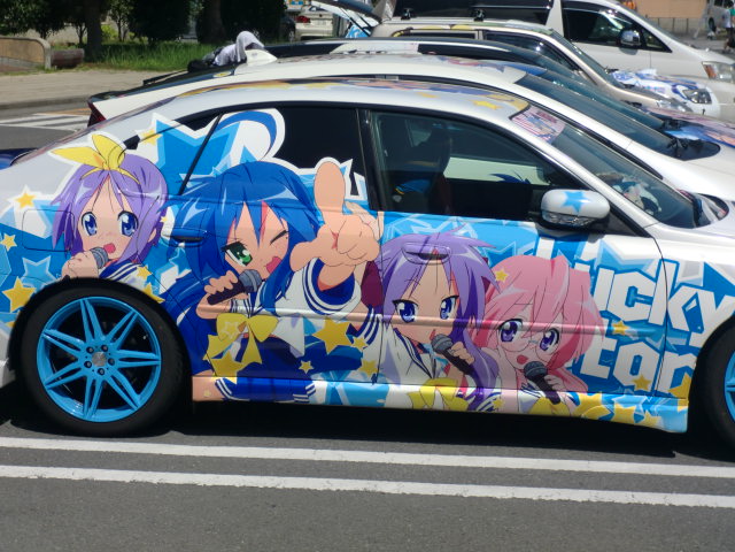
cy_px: 276
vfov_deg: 16.8
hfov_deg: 22.3
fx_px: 1869
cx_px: 368
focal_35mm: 88
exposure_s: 1/1000
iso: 64
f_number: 5.1
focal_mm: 15.7
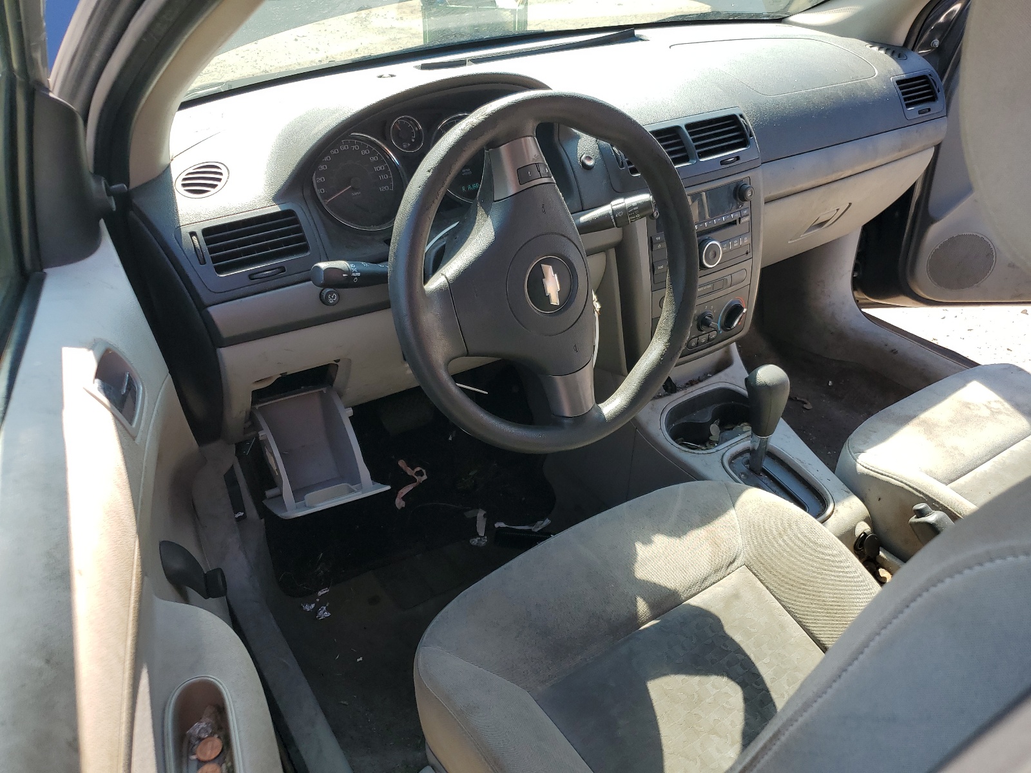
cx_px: 516
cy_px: 386
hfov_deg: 67.3
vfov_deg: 53.1
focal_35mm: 26
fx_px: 774
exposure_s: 1/476
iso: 50
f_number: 1.5
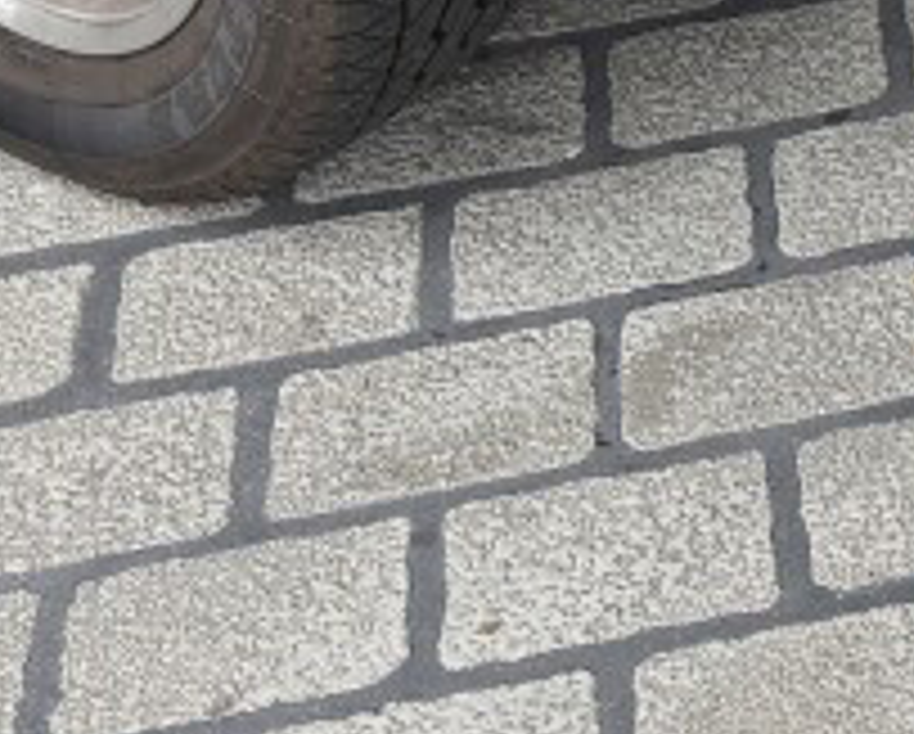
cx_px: 1655
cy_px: -653
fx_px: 3332
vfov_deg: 11.5
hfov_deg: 13.9
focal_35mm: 123
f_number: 1.78
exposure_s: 1/312
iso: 80
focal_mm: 6.76
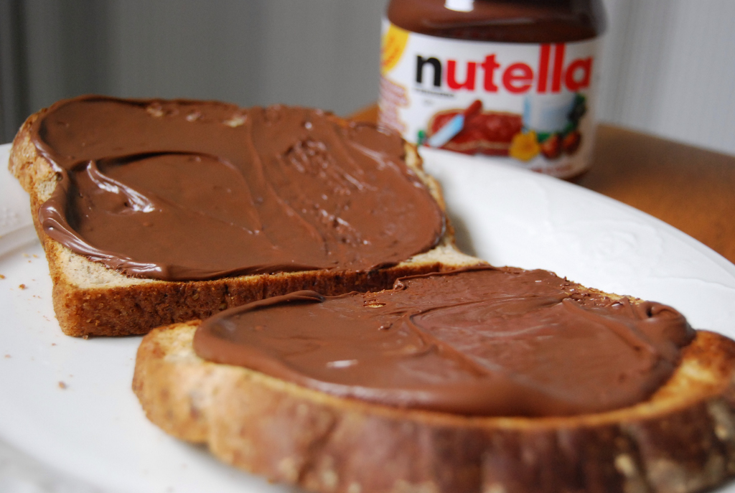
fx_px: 1166
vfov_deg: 23.9
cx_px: 368
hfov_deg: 35.0
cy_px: 246
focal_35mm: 57
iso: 900
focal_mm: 38
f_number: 5
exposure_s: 1/30
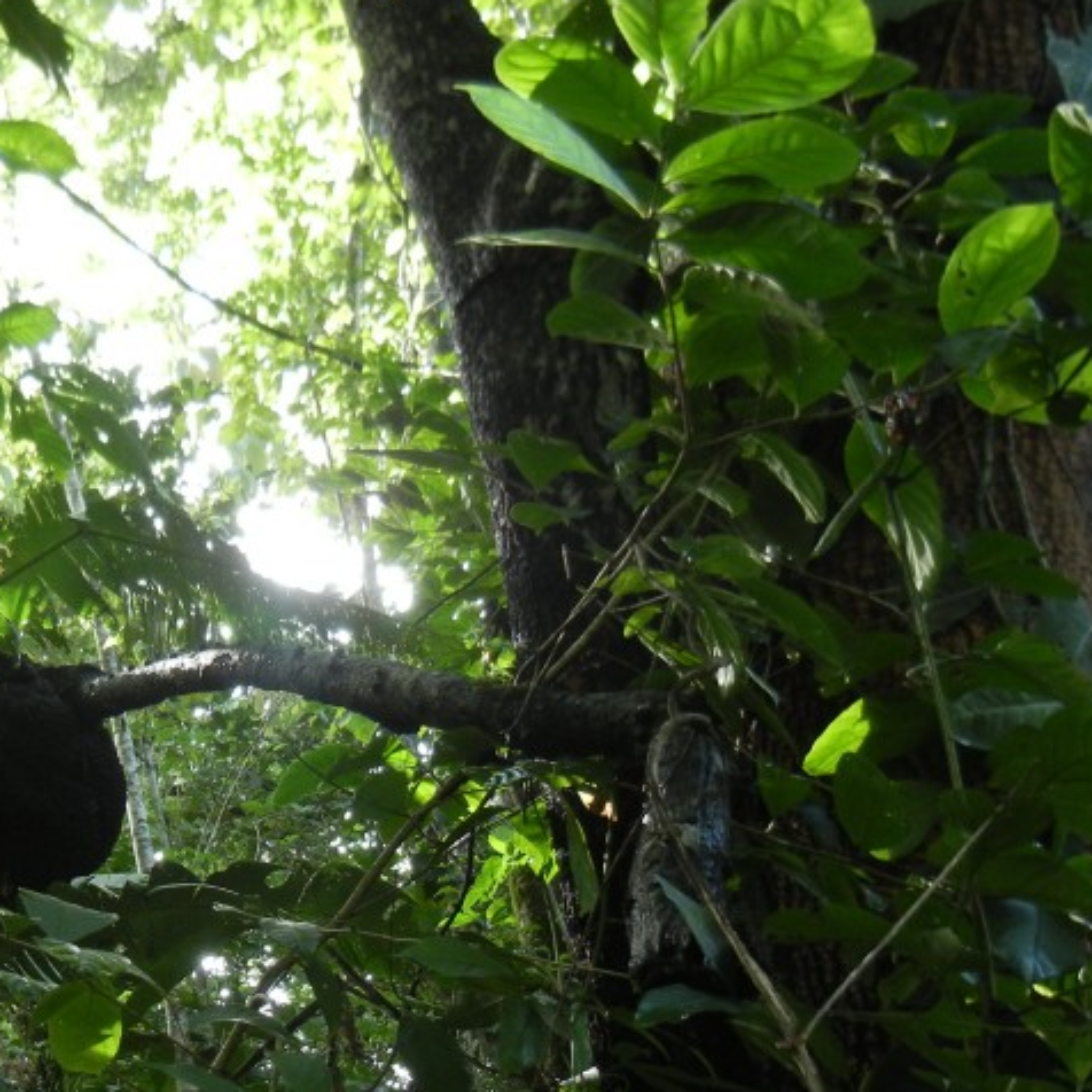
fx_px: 2034
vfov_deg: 29.6
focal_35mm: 57
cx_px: 80
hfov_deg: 28.7
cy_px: 817
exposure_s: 1/54.7
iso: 251
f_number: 3.5
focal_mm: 5.4
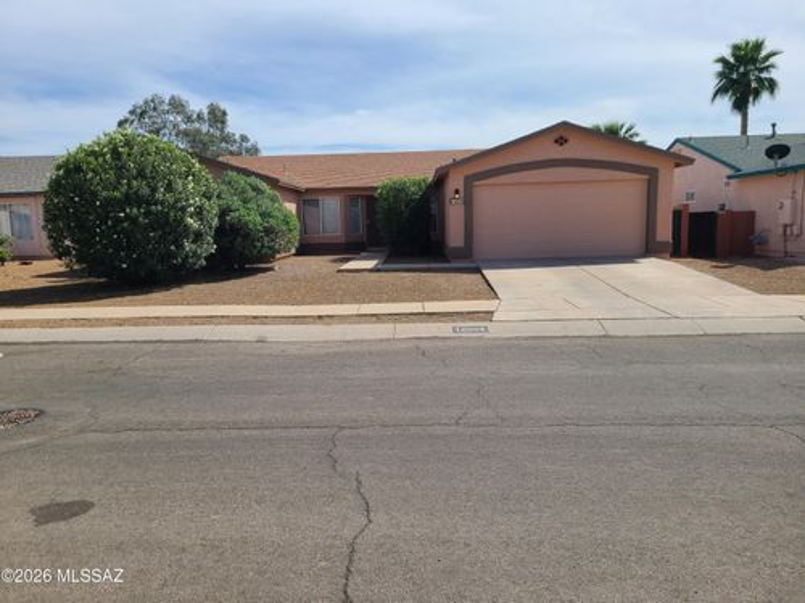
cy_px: 302
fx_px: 605
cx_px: 402
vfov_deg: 53.1
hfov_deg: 67.3
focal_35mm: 26
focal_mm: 5.4
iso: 40
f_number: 1.8
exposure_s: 1/2790
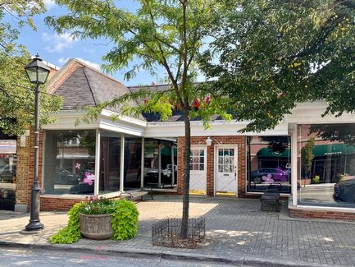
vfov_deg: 46.7
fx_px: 308
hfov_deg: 59.9
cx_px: 191
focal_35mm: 30
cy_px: 151
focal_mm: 4.25
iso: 32
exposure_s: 1/647
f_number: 1.8
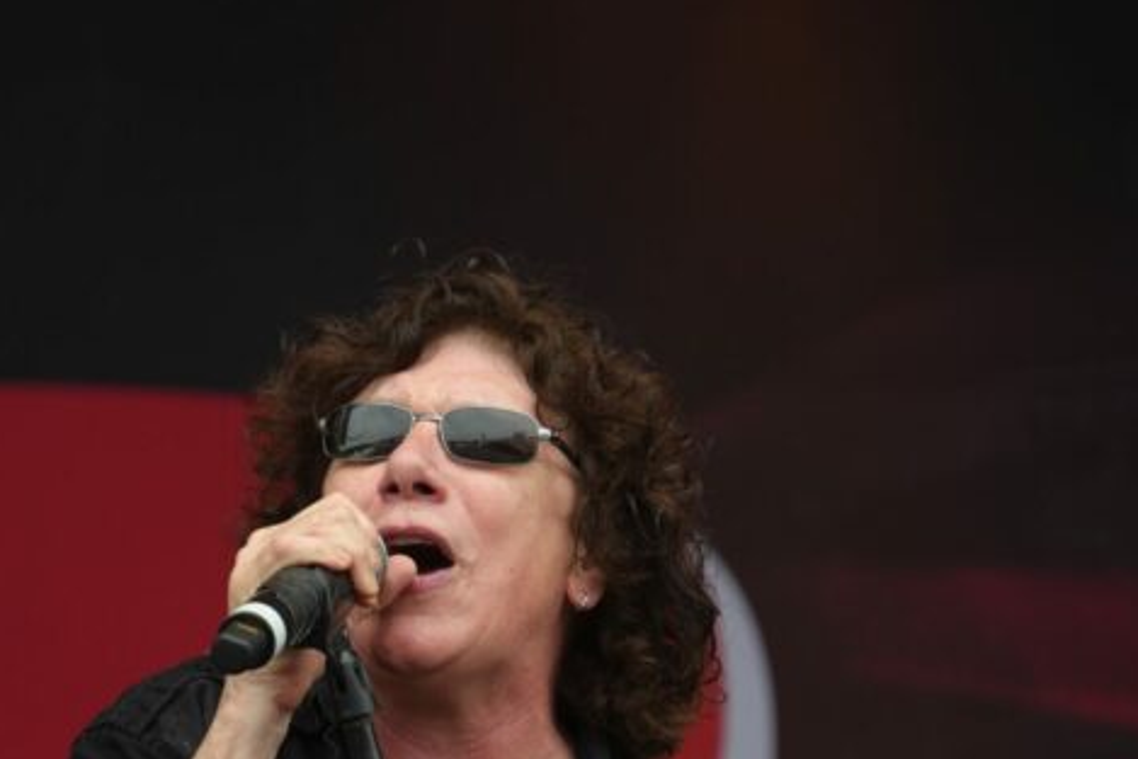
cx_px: 257
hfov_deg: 6.4
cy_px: 529
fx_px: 10245
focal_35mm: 324
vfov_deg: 4.2
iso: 400
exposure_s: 1/250
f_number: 5.6
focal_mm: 132
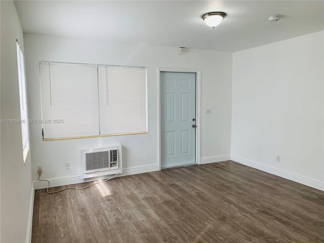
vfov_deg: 53.1
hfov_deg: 67.3
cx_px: 162
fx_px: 243
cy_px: 122
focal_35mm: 26
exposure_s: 1/121
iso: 50
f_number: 1.8
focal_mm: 4.25
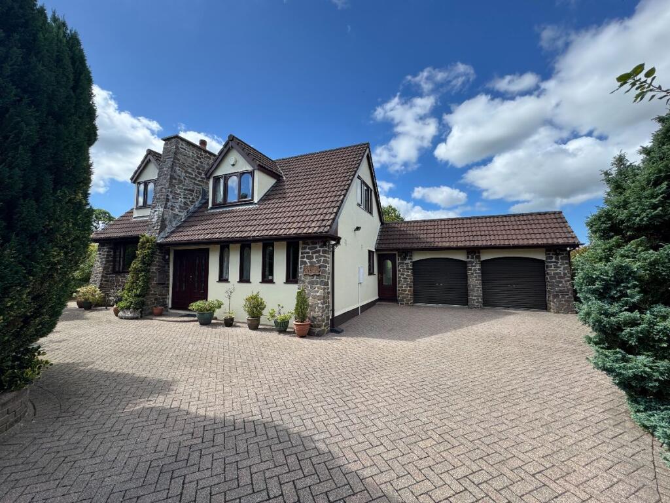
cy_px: 252
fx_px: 271
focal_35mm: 14
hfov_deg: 102.1
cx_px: 335
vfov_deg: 85.7
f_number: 2.2
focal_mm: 2.22
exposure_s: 1/889
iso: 50
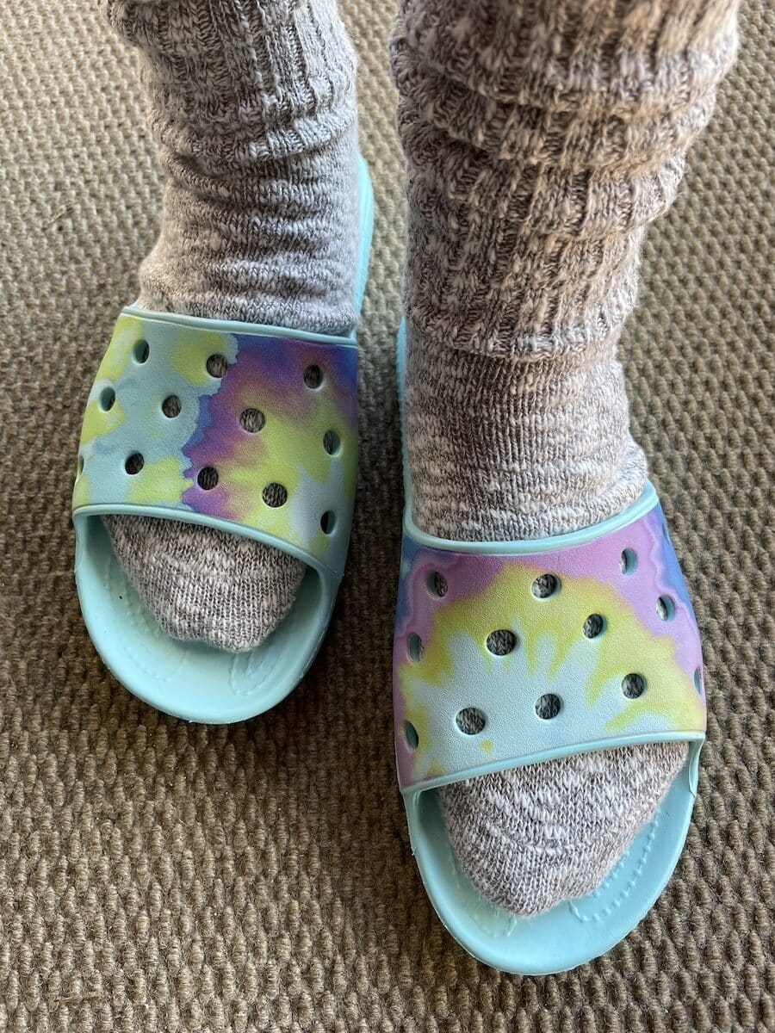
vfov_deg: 67.3
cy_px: 516
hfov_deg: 53.1
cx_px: 388
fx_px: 776
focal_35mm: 26
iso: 32
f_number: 1.6
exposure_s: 1/121
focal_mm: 4.2
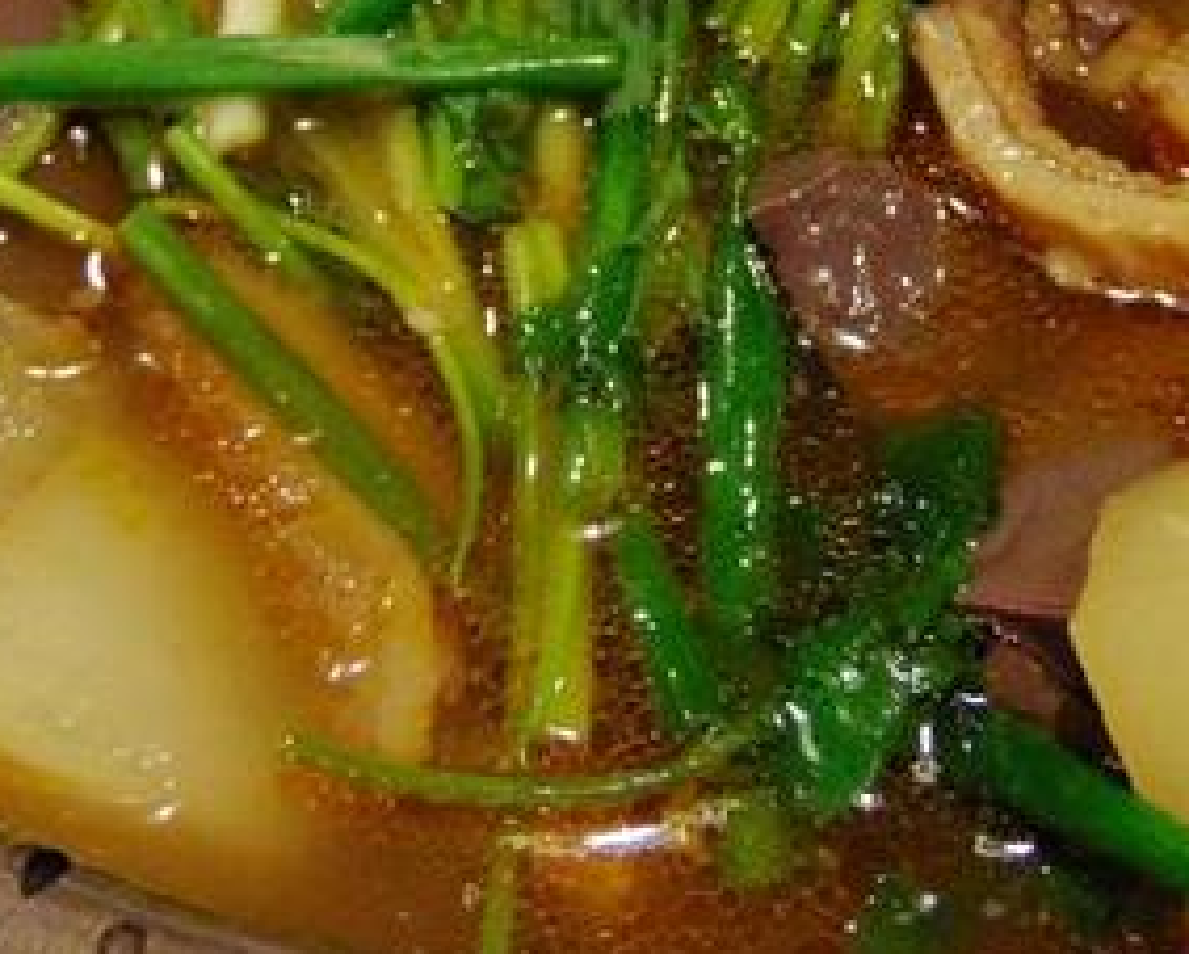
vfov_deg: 23.7
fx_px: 2184
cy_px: 29
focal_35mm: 62
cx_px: 716
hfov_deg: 30.4
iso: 400
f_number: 3
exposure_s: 1/15
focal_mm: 4.5
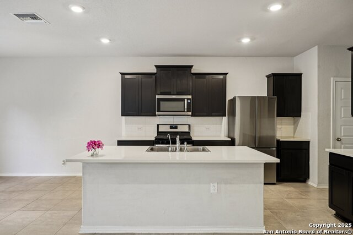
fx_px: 221
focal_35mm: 22
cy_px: 118
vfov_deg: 56.2
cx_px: 176
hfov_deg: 77.3
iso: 400
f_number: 8
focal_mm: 22.5
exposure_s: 1/10
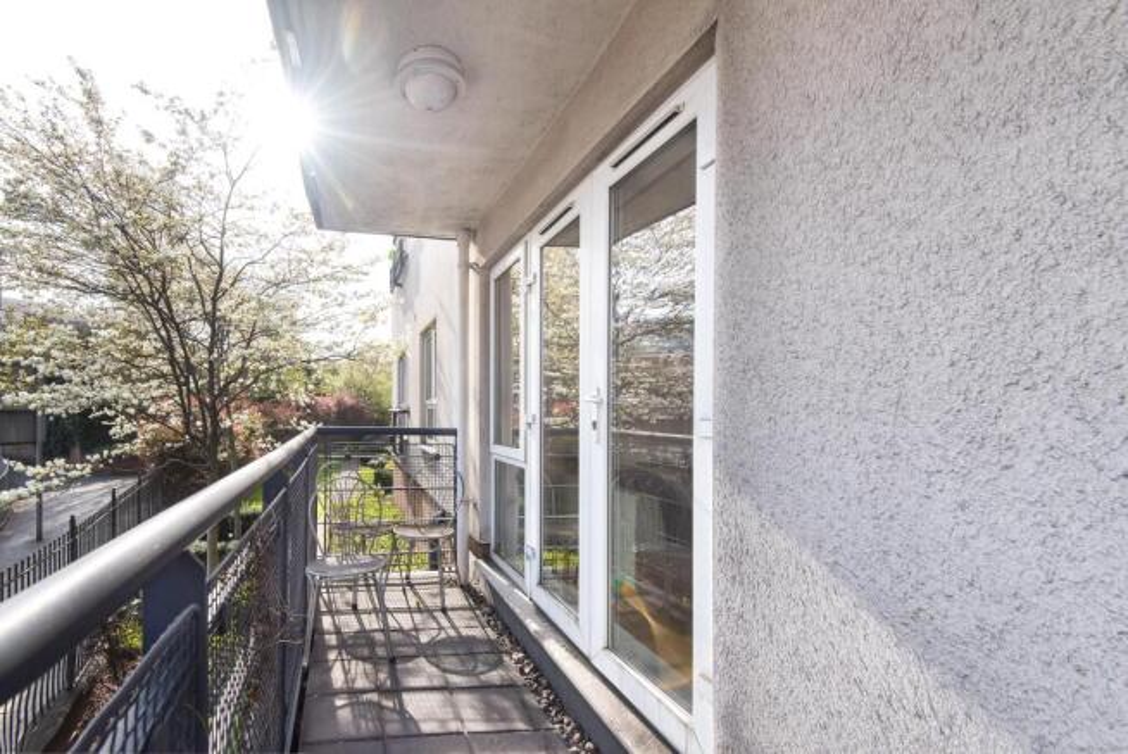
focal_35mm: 16
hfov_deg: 96.7
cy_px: 377
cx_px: 564
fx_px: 502
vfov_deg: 73.8
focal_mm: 16
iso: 800
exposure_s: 1/500
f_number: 8
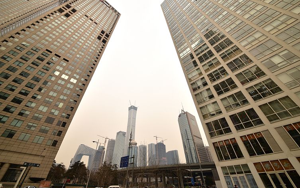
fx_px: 106
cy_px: 85
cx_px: 147
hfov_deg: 109.3
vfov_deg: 82.6
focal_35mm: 13
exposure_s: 1/160
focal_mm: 12
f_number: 10
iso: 200
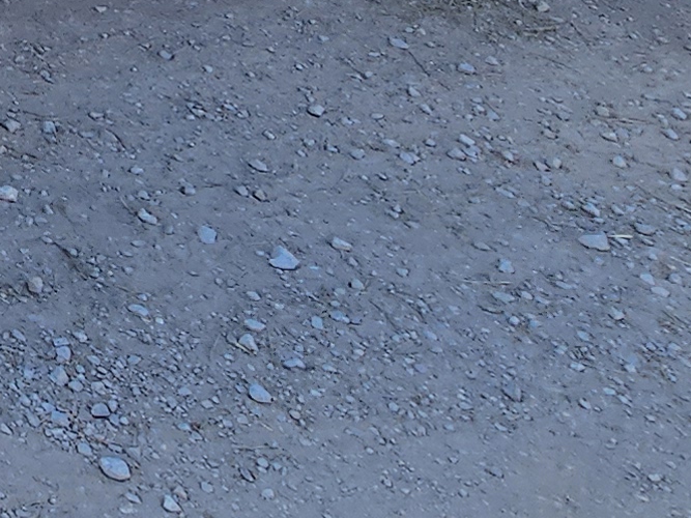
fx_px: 1557
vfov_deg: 15.5
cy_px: -481
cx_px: -738
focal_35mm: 78
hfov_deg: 17.2
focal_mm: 2.2
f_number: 2.2
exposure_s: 1/307
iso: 50
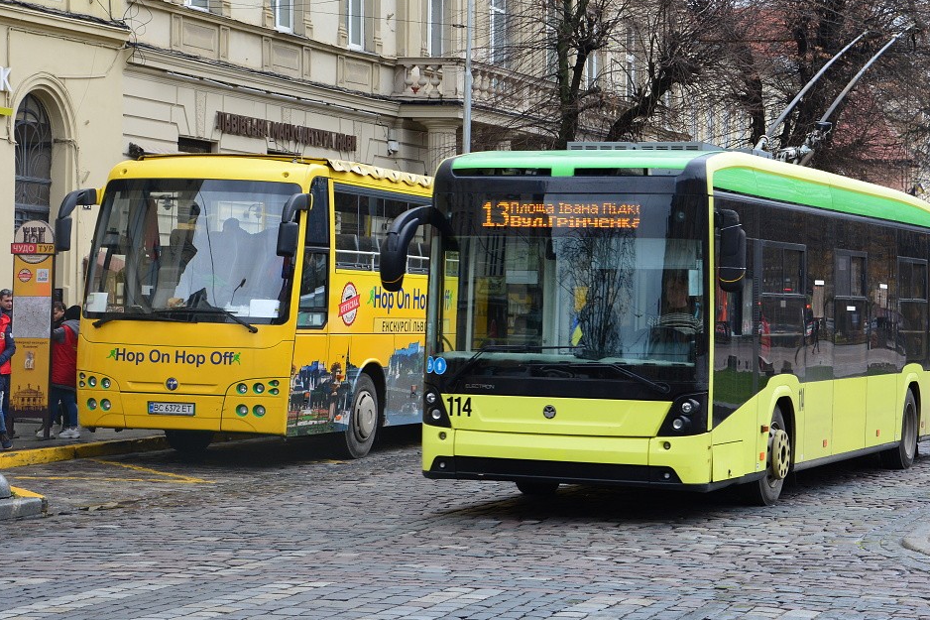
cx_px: 574
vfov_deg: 14.2
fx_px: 2479
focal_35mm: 96
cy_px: 255
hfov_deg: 21.2
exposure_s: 1/125
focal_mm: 50
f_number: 7.1
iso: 400
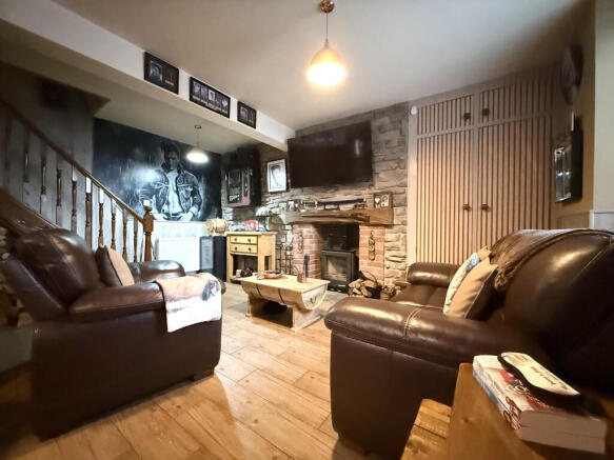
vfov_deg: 85.7
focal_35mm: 14
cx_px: 307
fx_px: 248
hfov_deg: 102.1
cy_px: 230
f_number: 2.2
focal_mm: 2.22
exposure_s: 1/33
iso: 1600
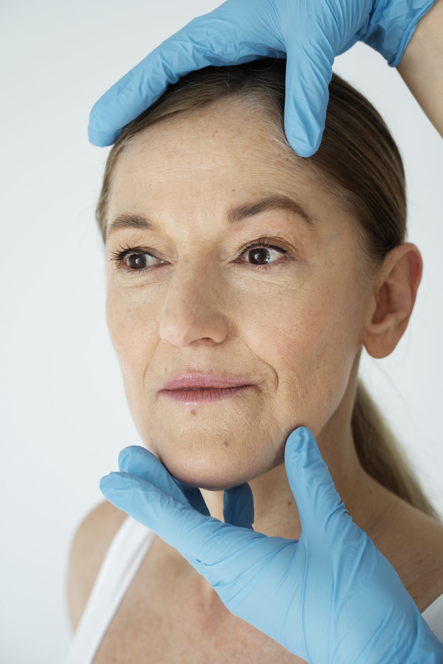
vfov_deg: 28.8
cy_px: 332
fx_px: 1292
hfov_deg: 19.5
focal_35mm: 70
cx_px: 222
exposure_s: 1/160
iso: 320
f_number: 5.6
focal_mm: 70
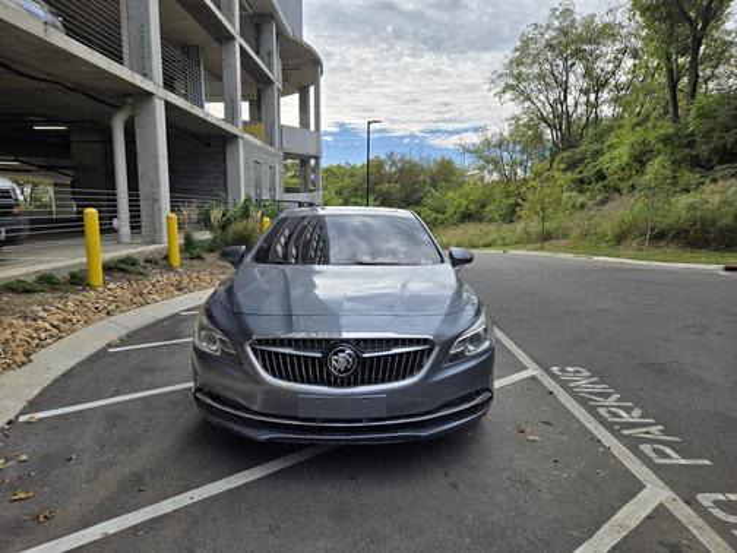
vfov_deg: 58.9
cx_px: 368
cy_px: 276
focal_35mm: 23
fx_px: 490
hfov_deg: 73.9
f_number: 1.8
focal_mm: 5.4
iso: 25
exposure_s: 1/2436
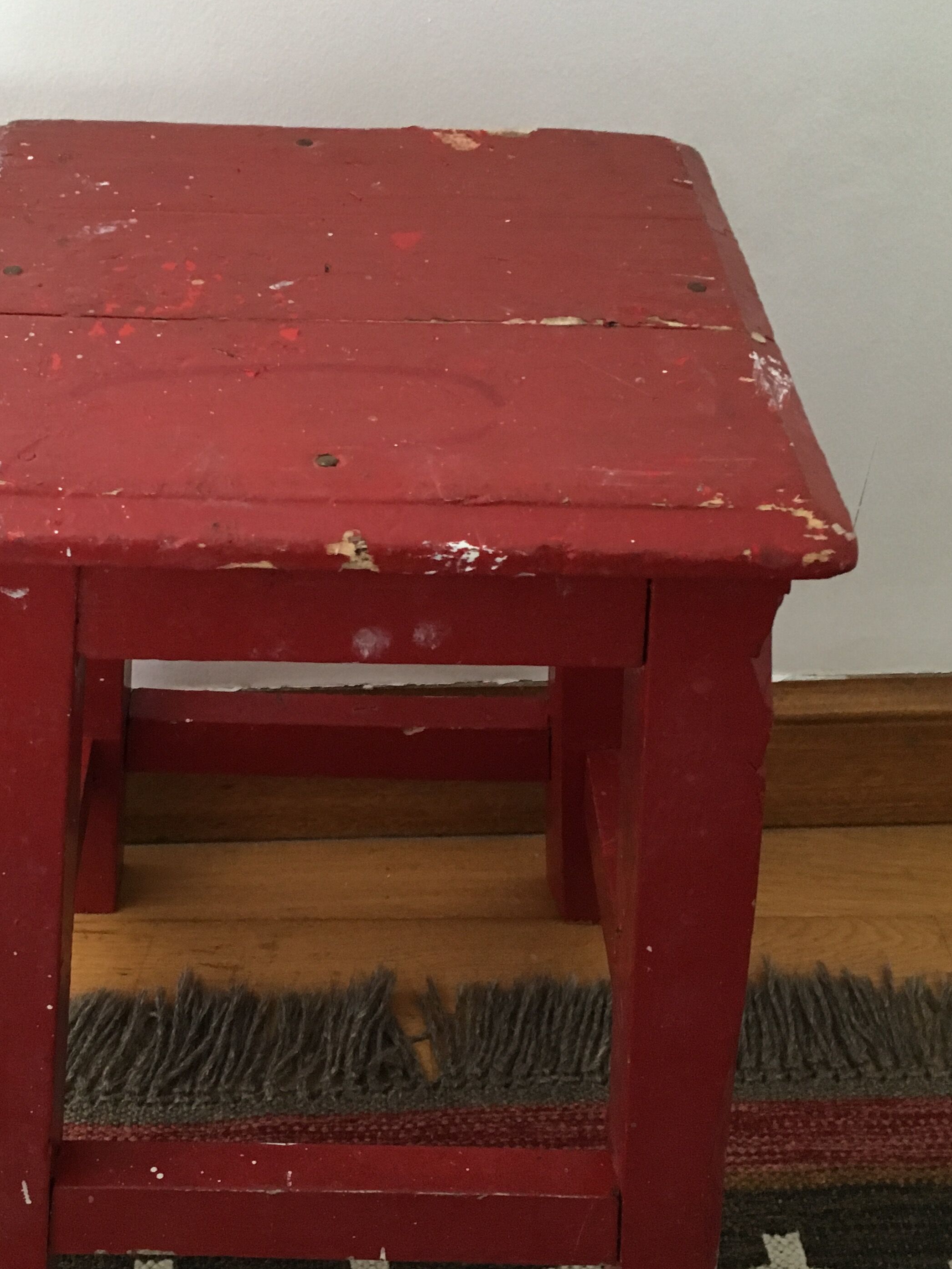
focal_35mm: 42
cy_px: 727
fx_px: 1540
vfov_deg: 44.7
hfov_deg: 34.2
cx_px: 353
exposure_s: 1/20
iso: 200
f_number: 2.2
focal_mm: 4.15
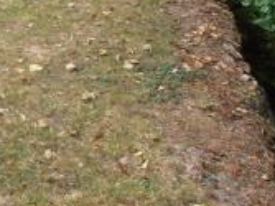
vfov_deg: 18.0
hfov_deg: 21.9
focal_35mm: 76
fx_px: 603
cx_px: -124
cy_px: -66
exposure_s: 1/80
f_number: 3
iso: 80
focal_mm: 4.2
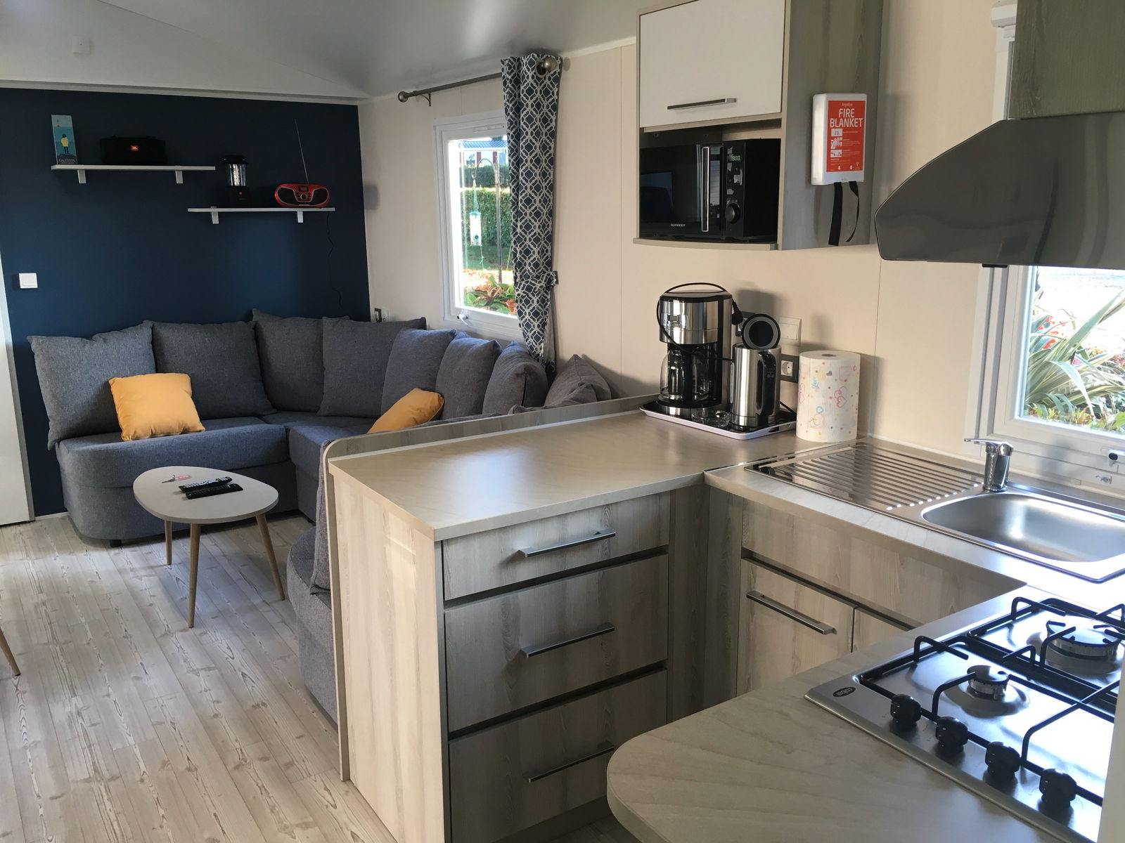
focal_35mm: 29
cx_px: 562
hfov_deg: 61.7
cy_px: 422
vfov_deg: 48.2
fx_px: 942
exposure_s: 1/33
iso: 25
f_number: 2.2
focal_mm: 4.15
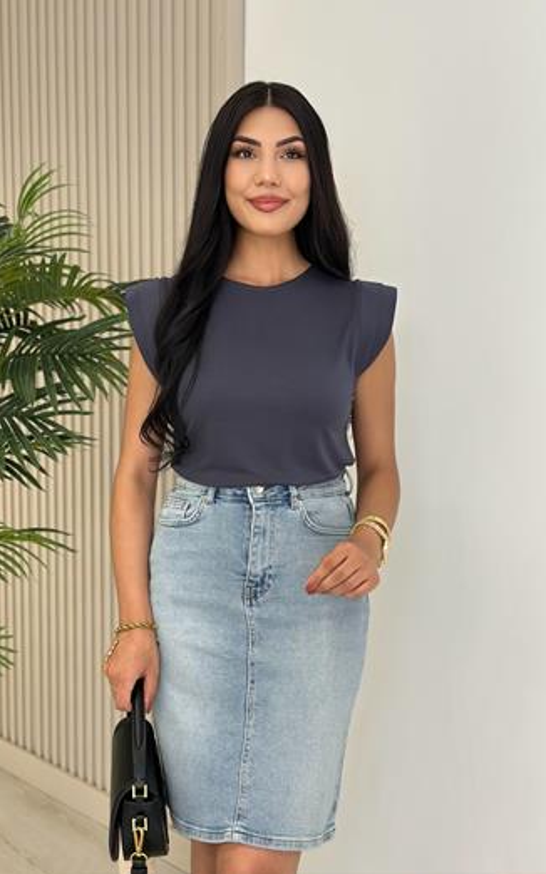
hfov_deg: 24.9
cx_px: 268
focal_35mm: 52
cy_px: 433
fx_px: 1239
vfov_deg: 38.9
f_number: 1.78
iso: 80
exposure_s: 1/266
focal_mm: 6.86
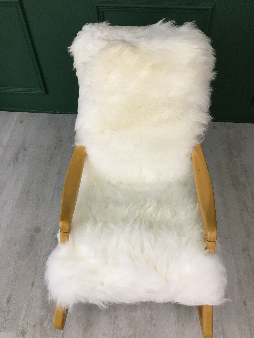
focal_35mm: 29
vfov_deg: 61.7
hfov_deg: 48.2
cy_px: 169
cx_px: 127
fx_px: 284
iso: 100
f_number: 2.2
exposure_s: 1/33
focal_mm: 4.15
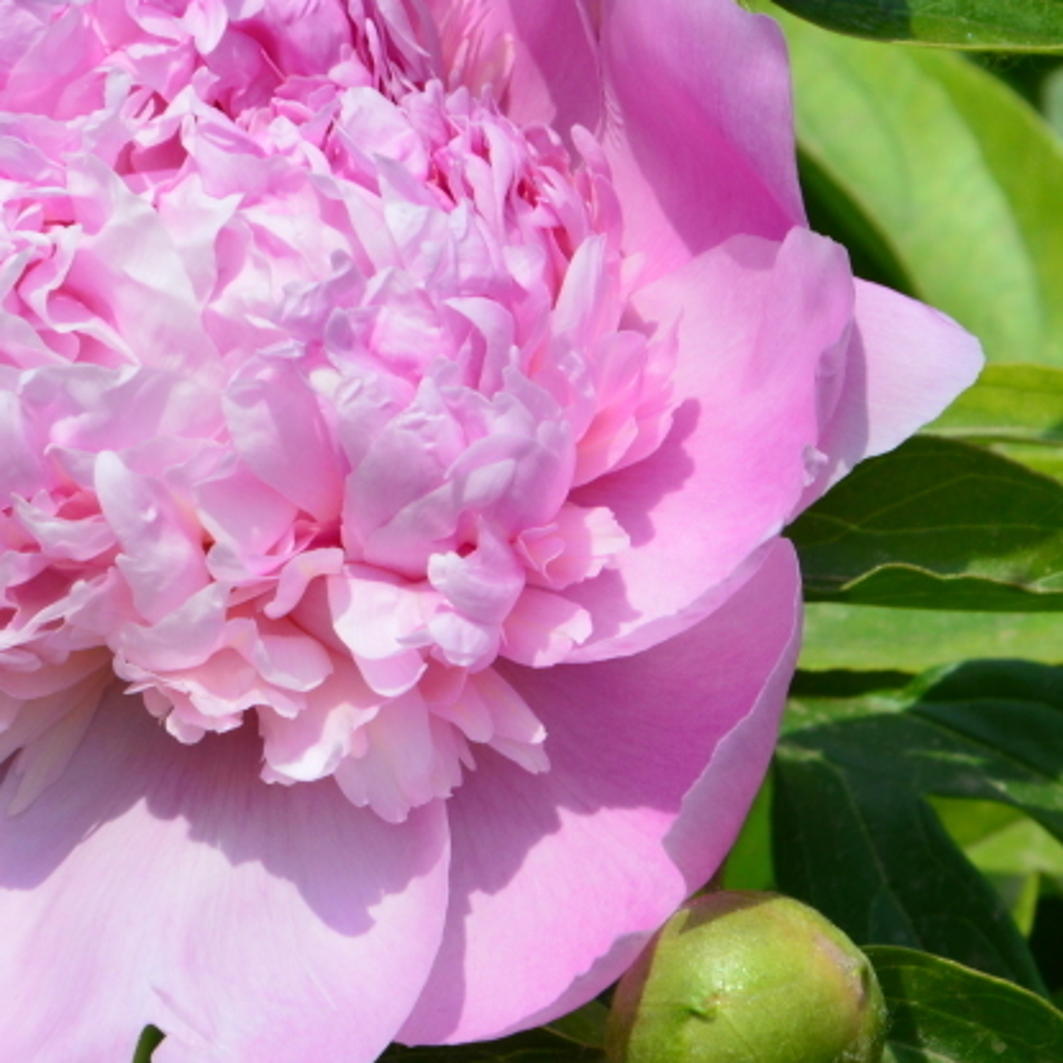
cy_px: 414
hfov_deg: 2.8
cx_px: 318
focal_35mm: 629
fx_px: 21853
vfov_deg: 2.8
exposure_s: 1/250
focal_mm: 200
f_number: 20
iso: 360
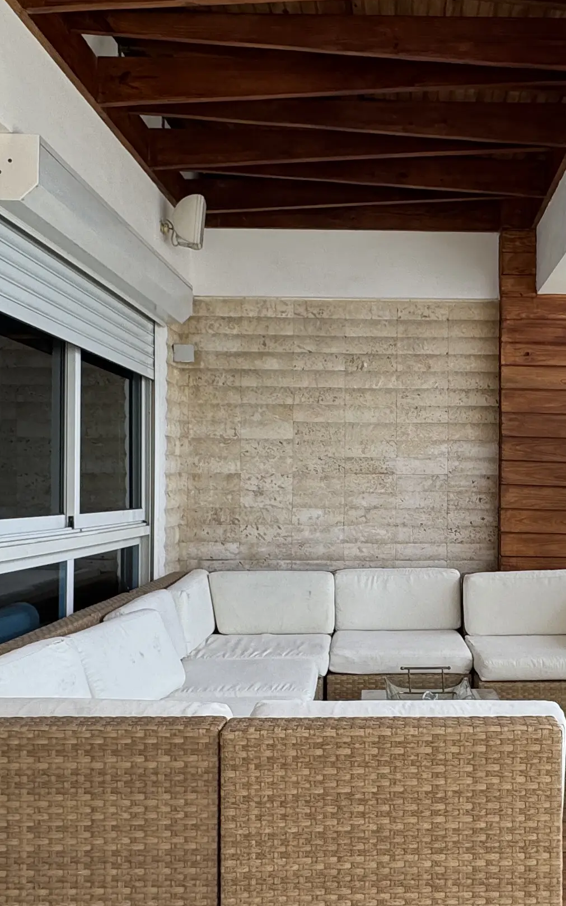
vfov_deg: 52.7
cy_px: 485
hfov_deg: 33.8
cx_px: 421
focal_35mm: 37
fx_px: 913
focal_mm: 2.22
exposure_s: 1/290
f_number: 2.2
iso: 40
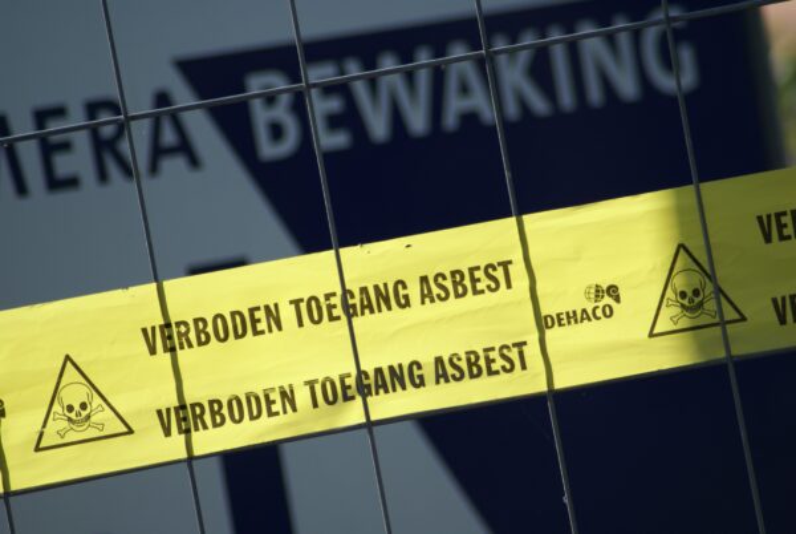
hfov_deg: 4.6
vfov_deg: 3.1
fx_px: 9965
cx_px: 398
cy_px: 267
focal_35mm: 450
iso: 125
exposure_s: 1/500
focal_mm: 300
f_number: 5.6
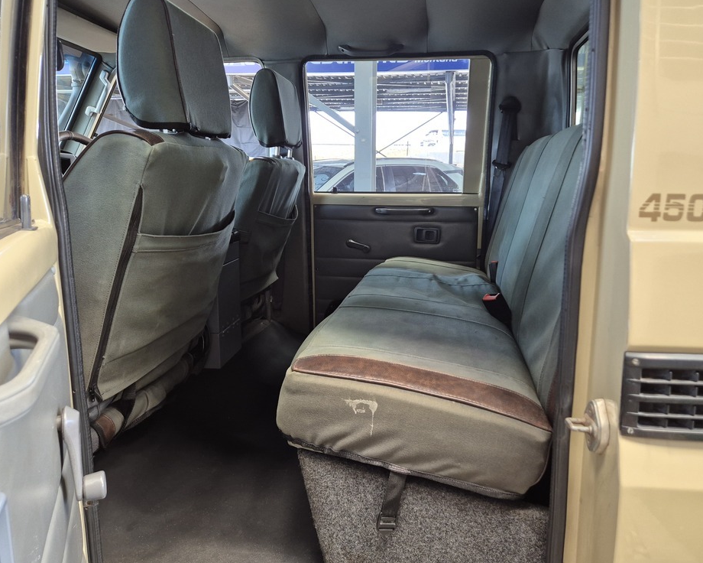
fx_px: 520
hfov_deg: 68.0
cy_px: 273
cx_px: 381
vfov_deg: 56.8
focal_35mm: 25
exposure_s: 1/100
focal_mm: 5.4
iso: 200
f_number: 1.8
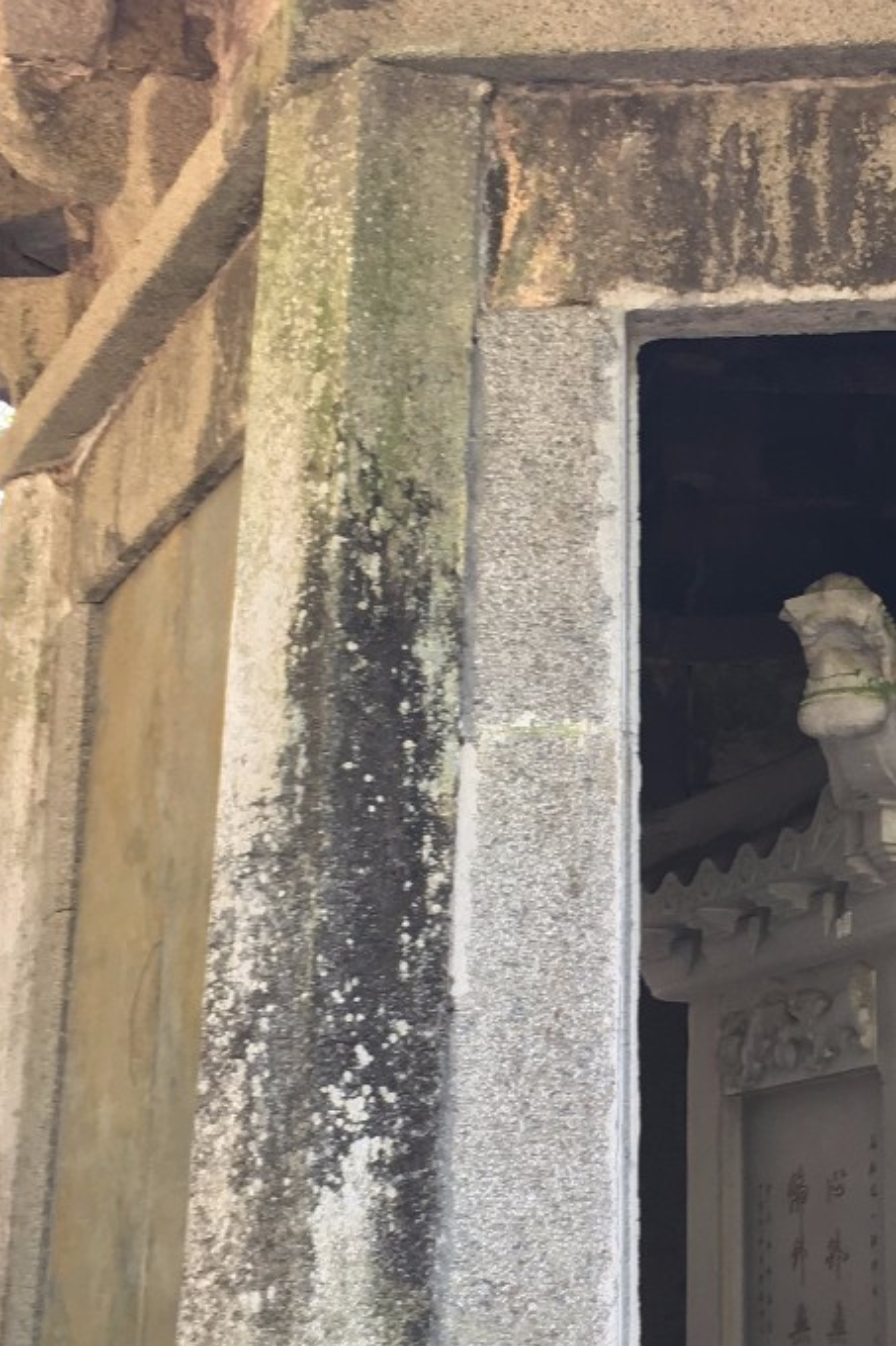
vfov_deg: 28.4
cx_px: 886
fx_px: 2652
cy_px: 728
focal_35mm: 71
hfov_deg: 18.7
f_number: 2.2
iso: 25
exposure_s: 1/33
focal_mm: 4.15
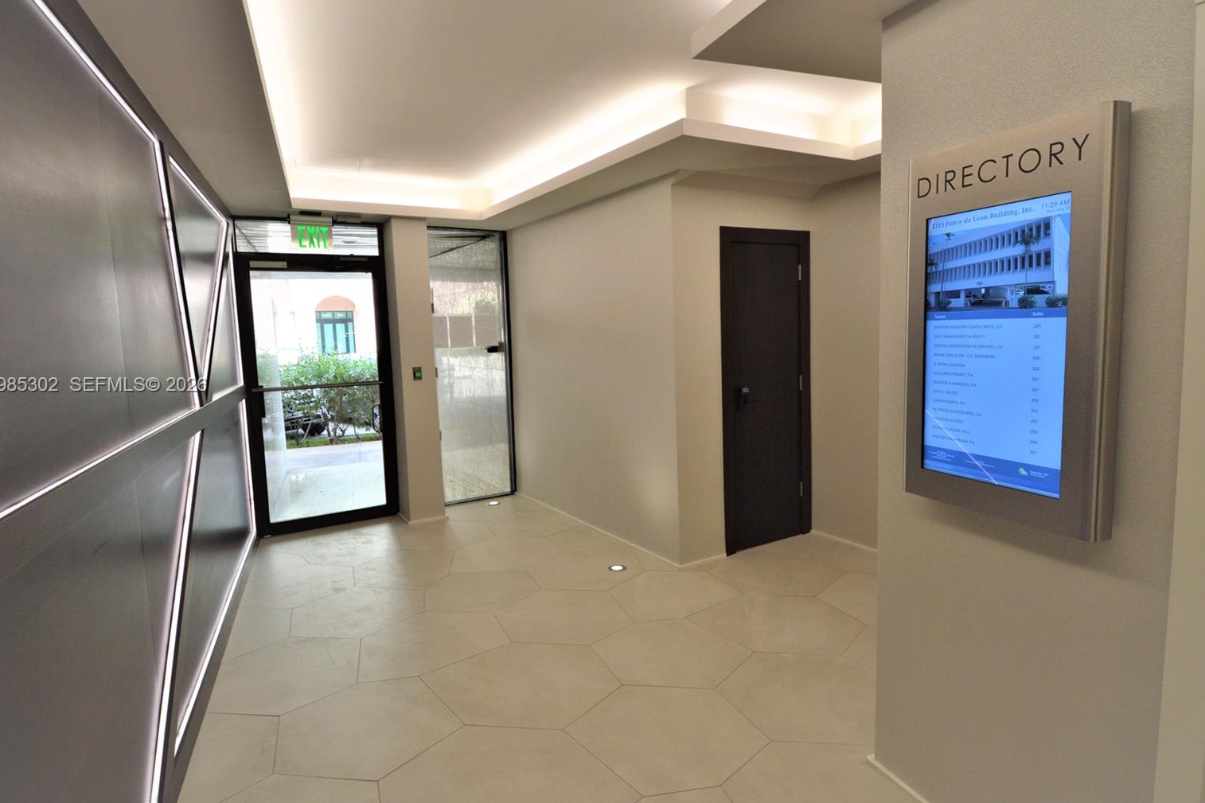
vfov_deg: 64.5
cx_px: 596
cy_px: 386
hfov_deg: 86.9
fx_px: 636
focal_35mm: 19
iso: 400
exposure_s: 1/125
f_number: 5.6
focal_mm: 12
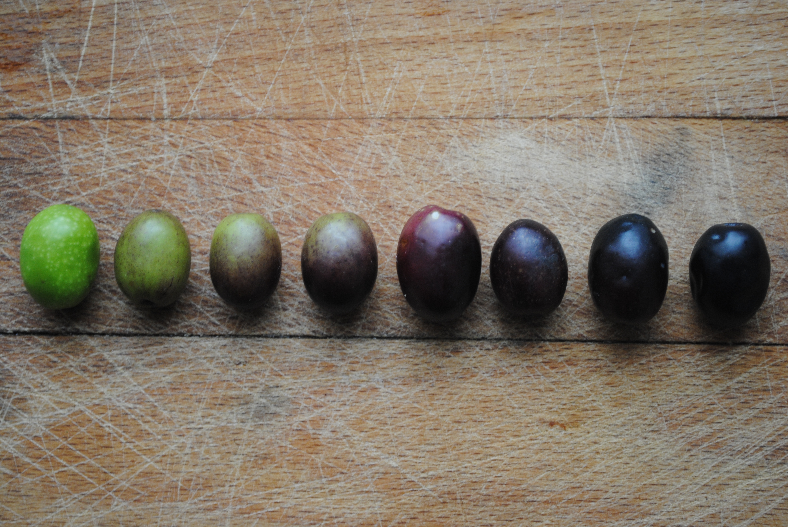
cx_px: 394
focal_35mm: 72
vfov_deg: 19.0
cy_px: 264
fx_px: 1578
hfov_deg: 28.0
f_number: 5.6
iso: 400
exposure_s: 1/25
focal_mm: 48
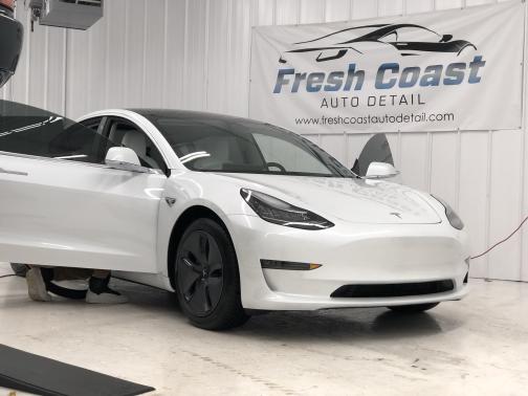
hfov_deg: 33.8
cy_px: 198
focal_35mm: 57
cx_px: 264
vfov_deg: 25.7
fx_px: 869
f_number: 2.8
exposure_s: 1/30
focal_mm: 6.6
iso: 32
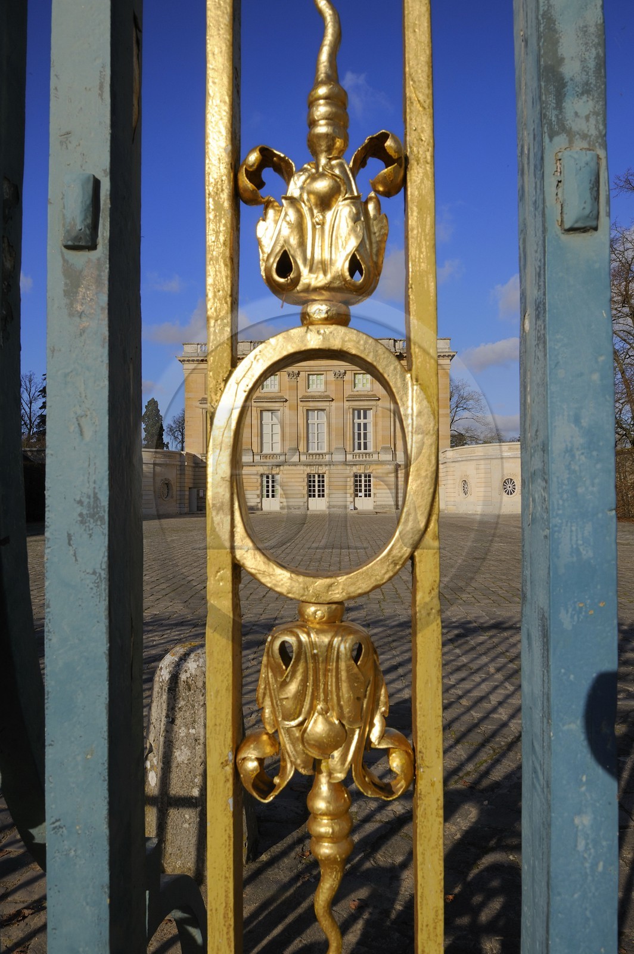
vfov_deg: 73.8
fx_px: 635
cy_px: 477
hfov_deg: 53.1
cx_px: 317
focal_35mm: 24
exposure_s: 1/125
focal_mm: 24
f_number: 22
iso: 200
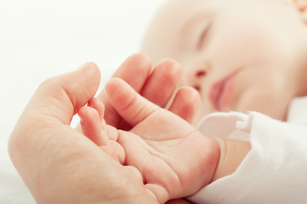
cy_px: 102
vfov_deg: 15.1
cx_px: 154
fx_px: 766
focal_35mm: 90
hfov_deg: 22.6
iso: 200
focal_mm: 60
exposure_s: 1/160
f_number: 9
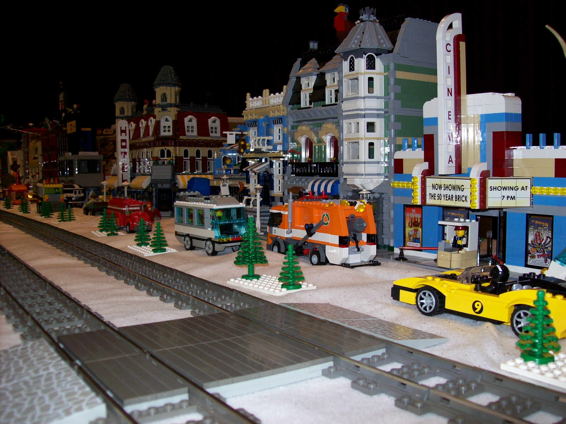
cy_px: 212
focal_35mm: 36
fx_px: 588
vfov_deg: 39.6
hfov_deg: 51.4
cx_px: 283
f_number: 2.7
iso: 80
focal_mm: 6
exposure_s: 1/64
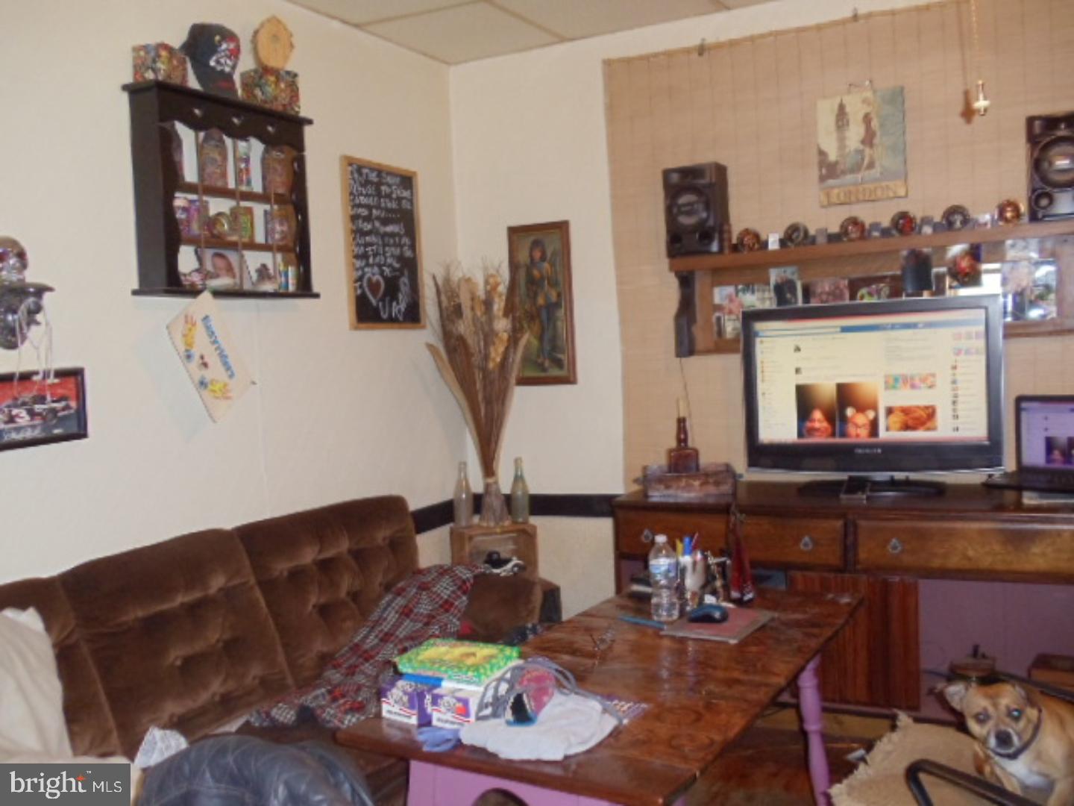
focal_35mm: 44
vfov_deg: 32.9
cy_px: 403
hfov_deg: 42.9
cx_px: 537
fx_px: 1365
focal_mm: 6
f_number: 3.5
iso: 400
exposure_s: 1/30
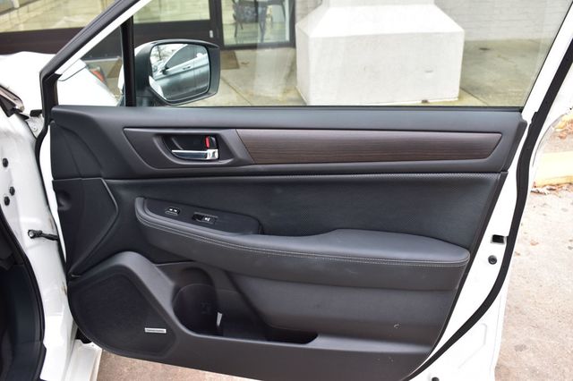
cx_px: 286
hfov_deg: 55.1
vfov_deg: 38.3
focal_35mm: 34
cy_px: 190
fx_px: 549
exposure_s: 1/25
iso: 400
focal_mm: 23
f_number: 7.1
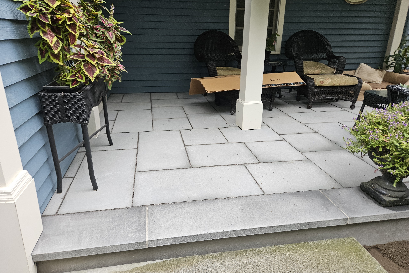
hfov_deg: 73.7
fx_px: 273
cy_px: 132
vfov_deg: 53.1
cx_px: 205
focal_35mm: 24
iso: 160
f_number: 1.8
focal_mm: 5.4
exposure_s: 1/207
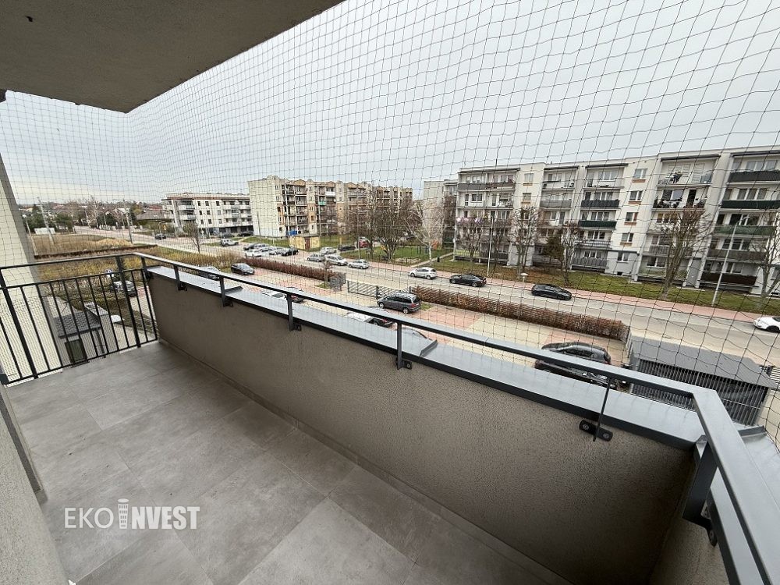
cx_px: 390
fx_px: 315
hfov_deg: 102.1
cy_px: 292
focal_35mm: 14
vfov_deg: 85.7
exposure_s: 1/220
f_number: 2.2
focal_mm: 2.22
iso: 50
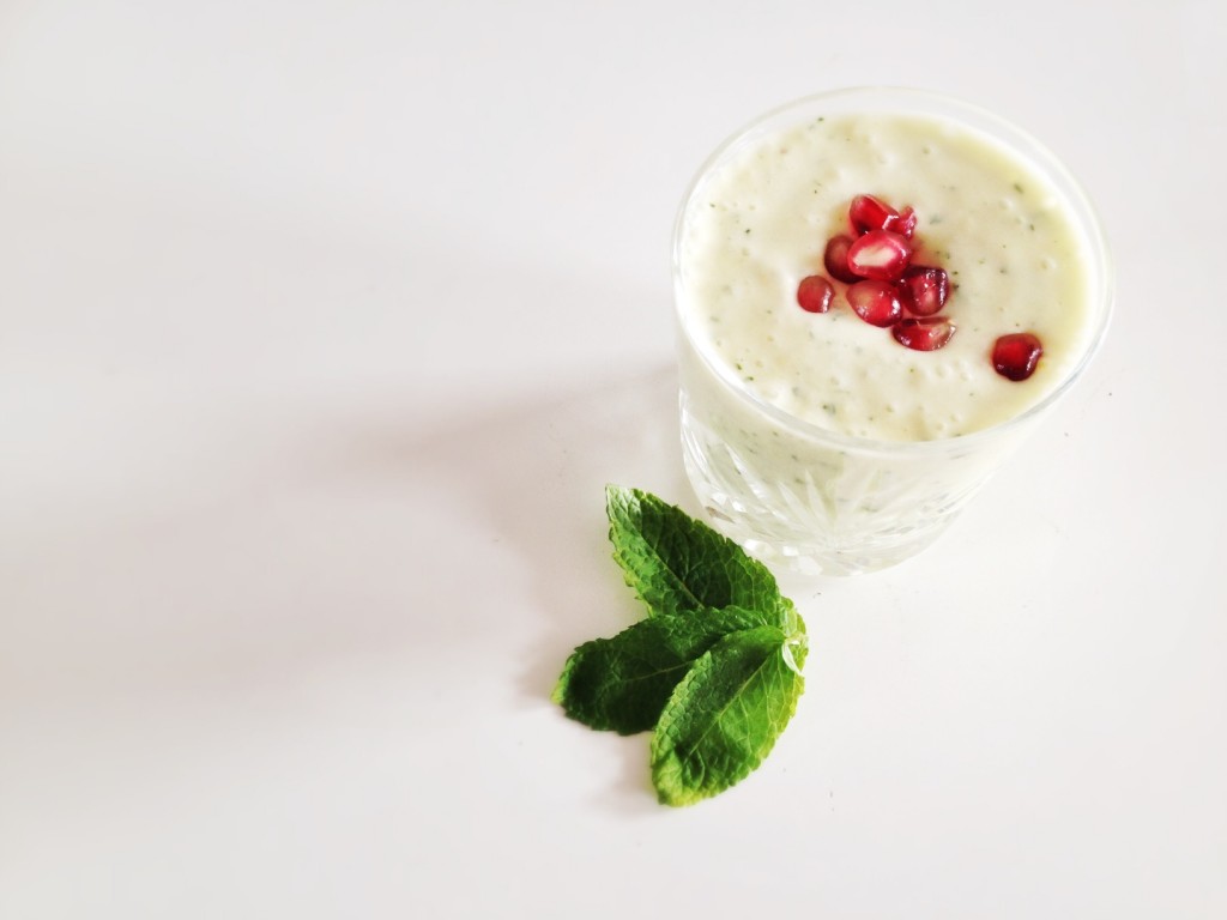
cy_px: 460
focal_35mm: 33
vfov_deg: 42.9
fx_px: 1170
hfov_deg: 55.4
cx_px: 614
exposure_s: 1/30
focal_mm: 4.12
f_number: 2.4
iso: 50
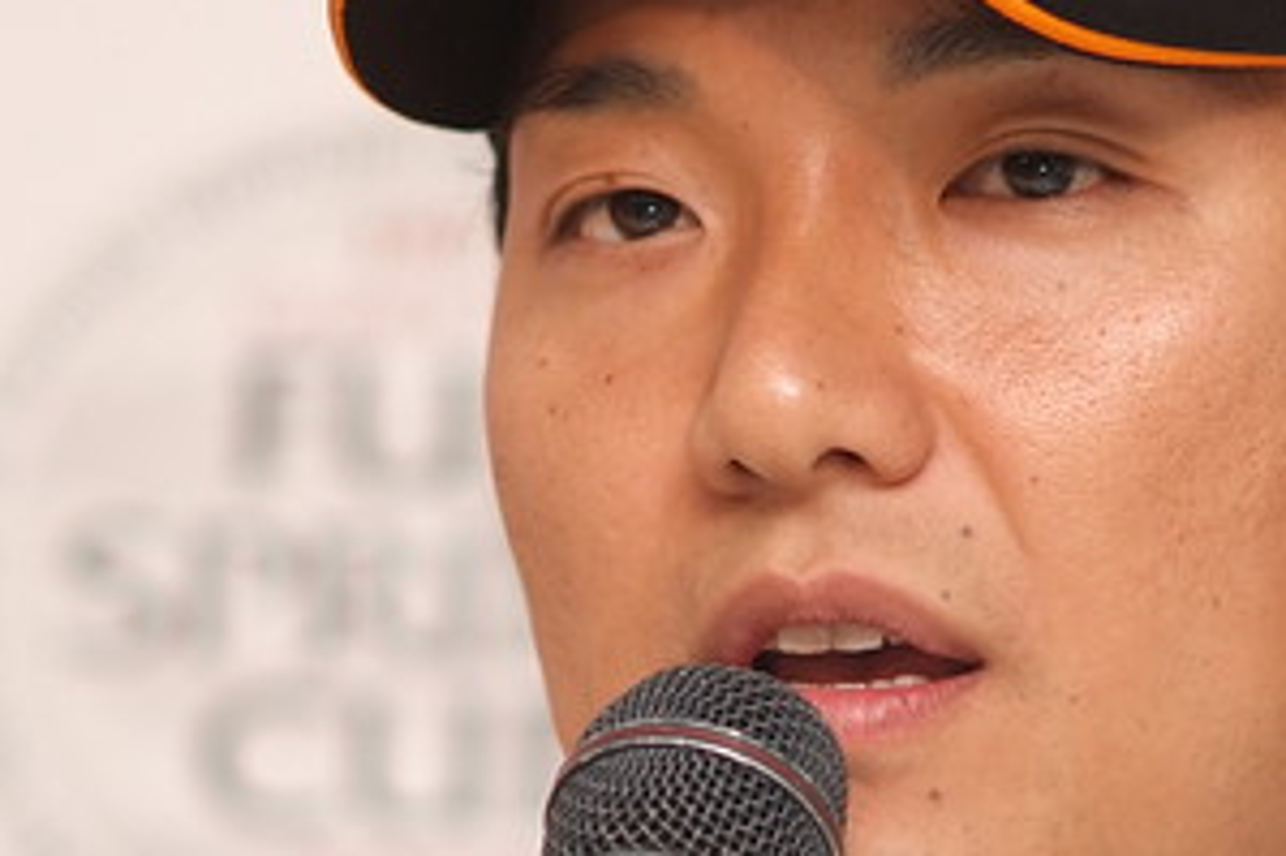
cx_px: 783
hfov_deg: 3.2
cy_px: 443
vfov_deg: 2.1
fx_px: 23241
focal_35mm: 651
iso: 320
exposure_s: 1/125
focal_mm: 180
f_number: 2.8
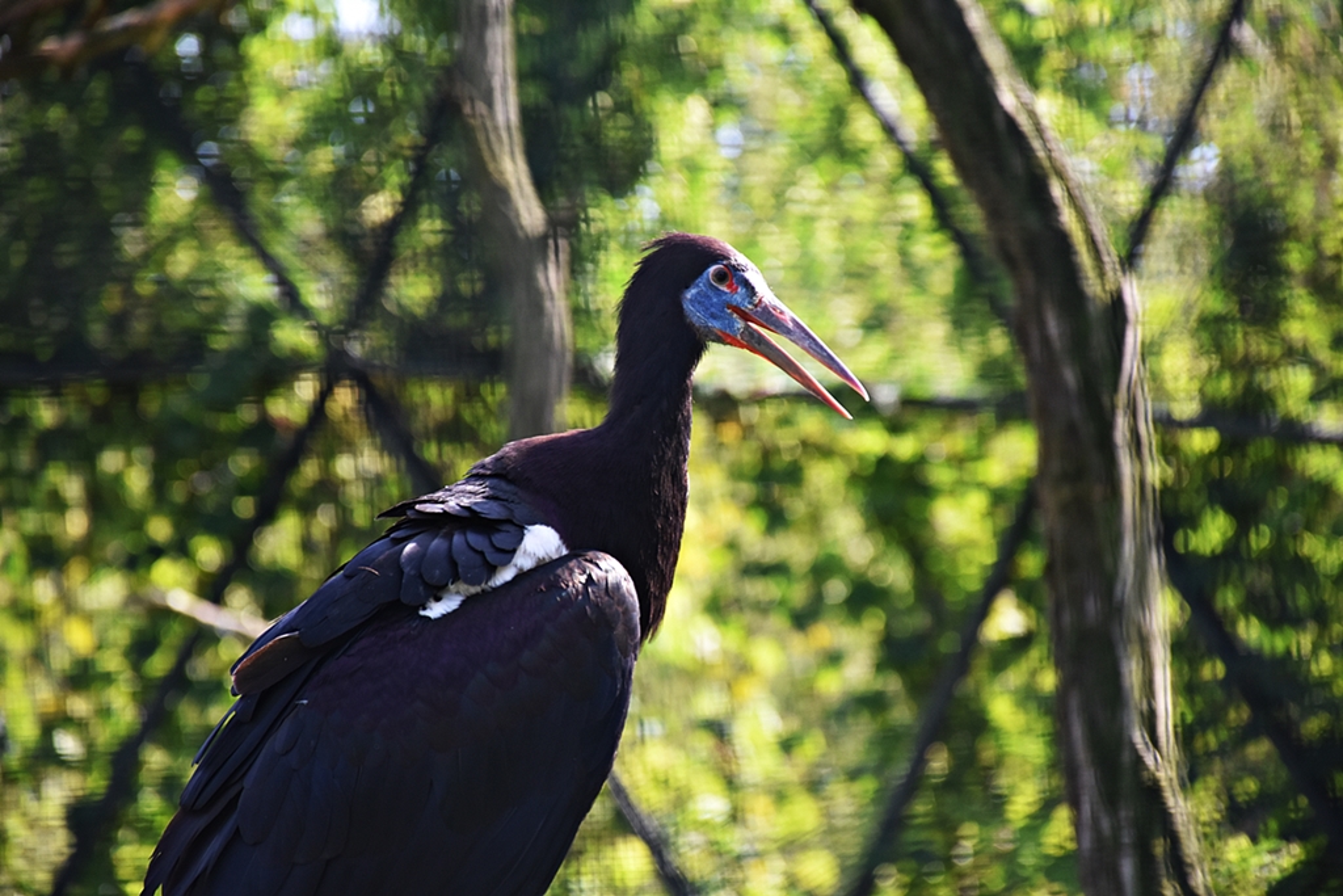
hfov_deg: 9.8
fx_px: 7835
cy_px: 448
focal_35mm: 210
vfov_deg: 6.5
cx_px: 672
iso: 640
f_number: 5.6
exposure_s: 1/250
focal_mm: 140
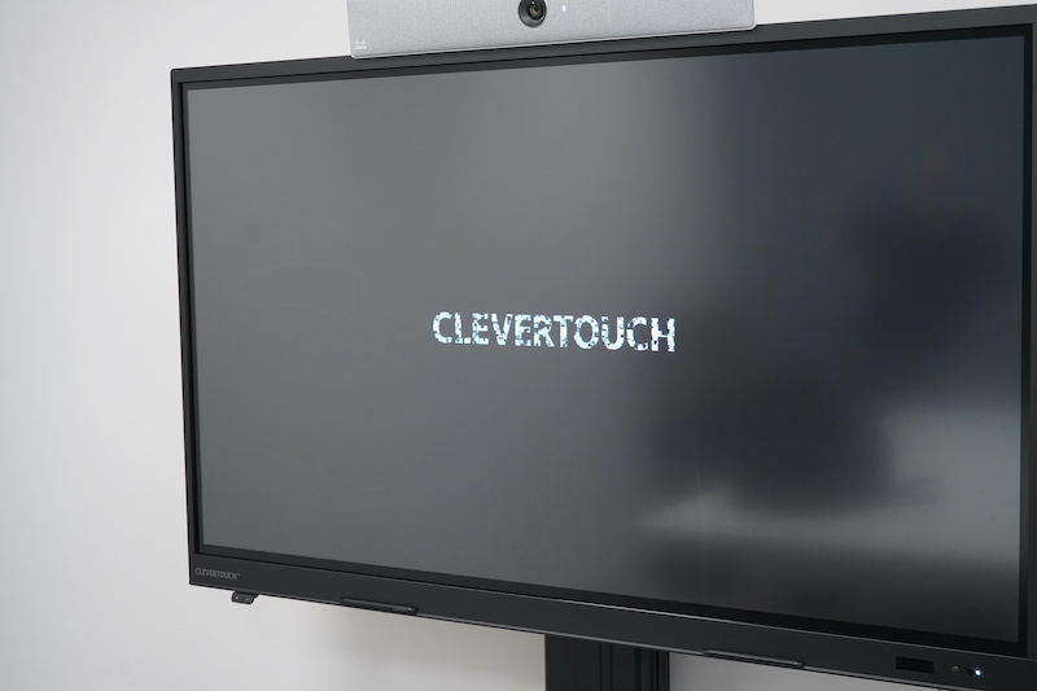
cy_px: 346
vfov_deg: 26.0
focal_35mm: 52
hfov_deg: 38.2
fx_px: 1497
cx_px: 518
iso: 3200
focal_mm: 52
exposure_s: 1/160
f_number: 5
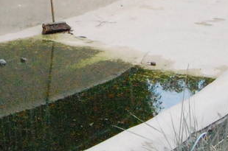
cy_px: -64
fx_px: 885
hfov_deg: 14.6
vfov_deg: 9.5
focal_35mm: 140
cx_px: 35
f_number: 14
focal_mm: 18
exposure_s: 1/800
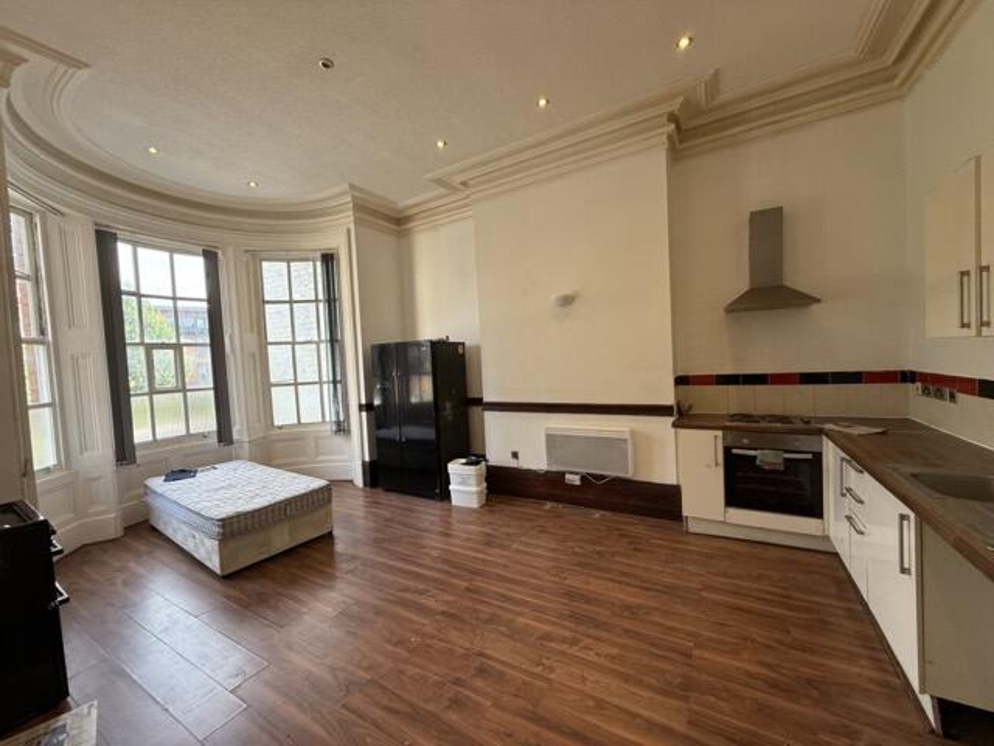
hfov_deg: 102.1
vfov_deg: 85.7
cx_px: 497
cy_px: 373
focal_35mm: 14
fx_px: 402
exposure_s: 1/99
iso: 125
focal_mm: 2.22
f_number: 2.2
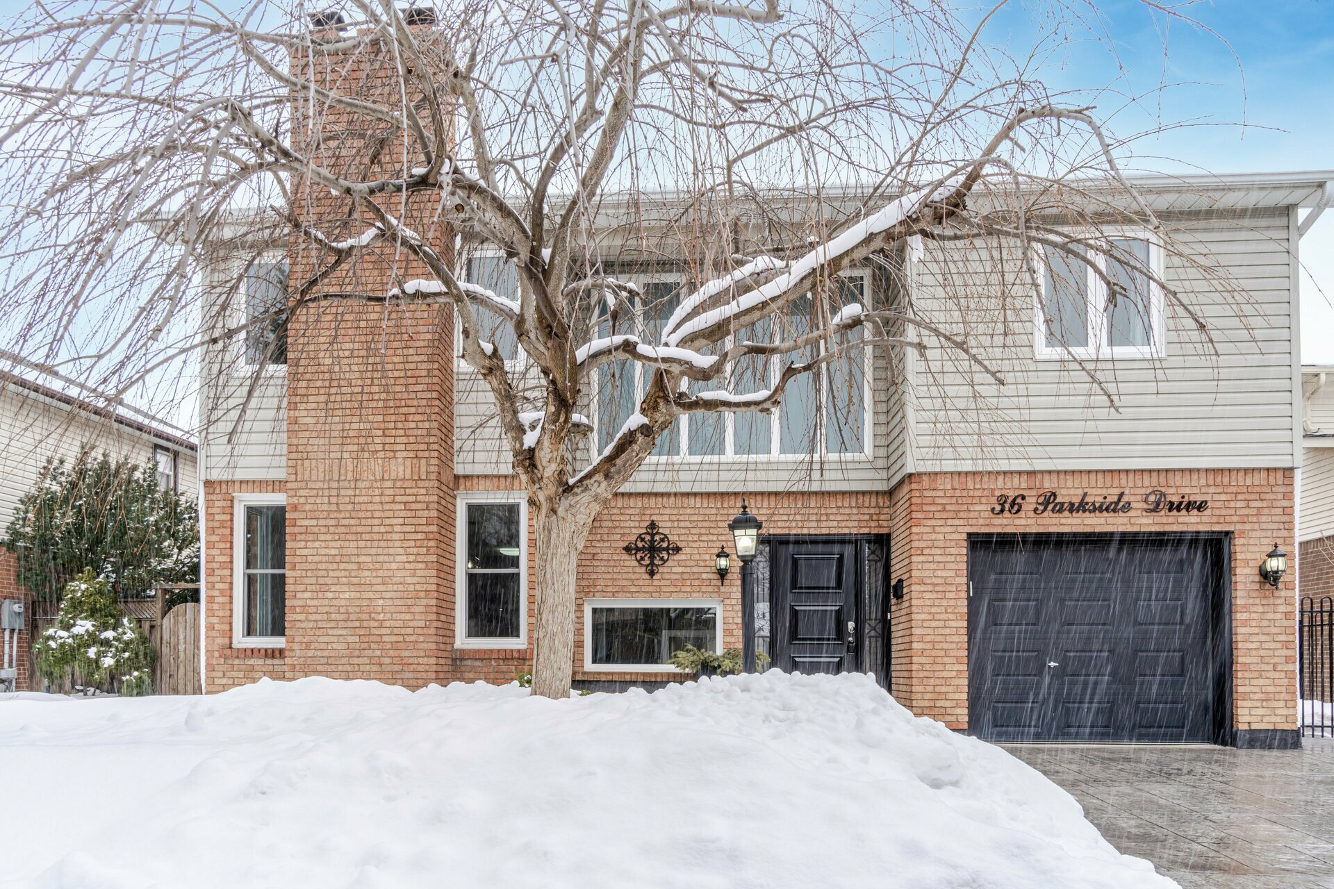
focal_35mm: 21
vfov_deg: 59.5
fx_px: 778
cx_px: 667
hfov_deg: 81.2
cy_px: 444
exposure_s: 1/15
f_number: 13
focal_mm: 14
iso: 50
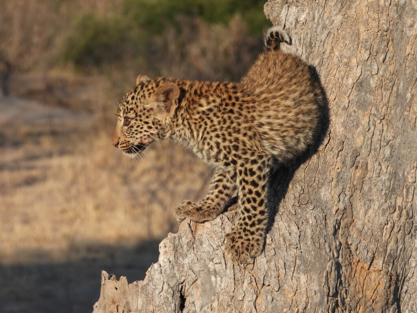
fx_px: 5626
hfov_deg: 4.2
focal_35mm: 467
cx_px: 208
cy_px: 156
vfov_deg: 3.2
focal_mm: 83.9
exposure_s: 1/400
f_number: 5
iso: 100
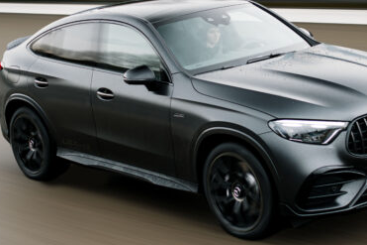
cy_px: 103
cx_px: 227
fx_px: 459
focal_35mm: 45
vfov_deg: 29.8
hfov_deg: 43.3
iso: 125
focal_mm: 24
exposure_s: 1/160
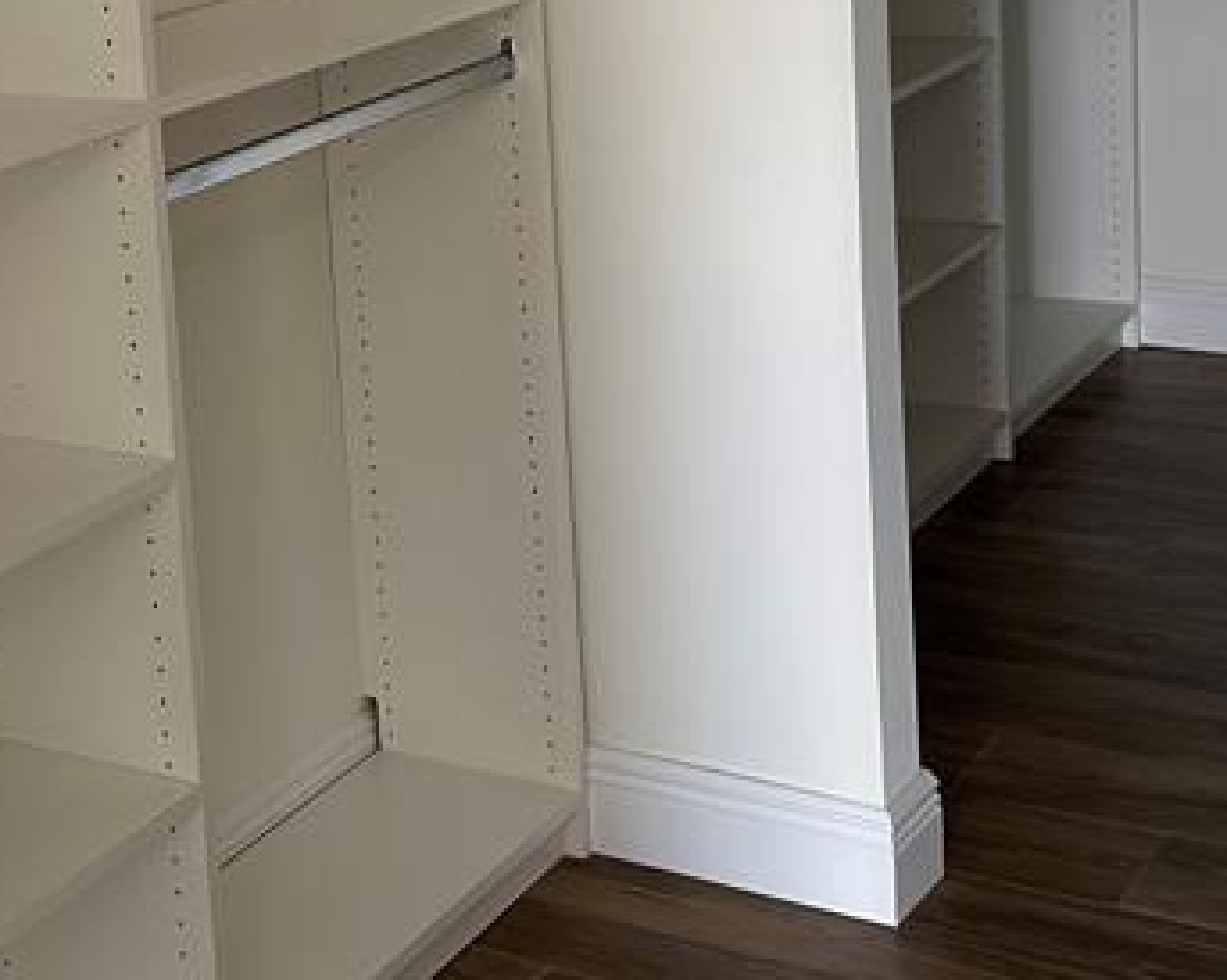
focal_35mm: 70
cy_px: 93
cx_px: 290
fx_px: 2541
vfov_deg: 21.3
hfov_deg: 26.8
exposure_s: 1/60
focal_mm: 6.86
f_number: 1.78
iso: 250
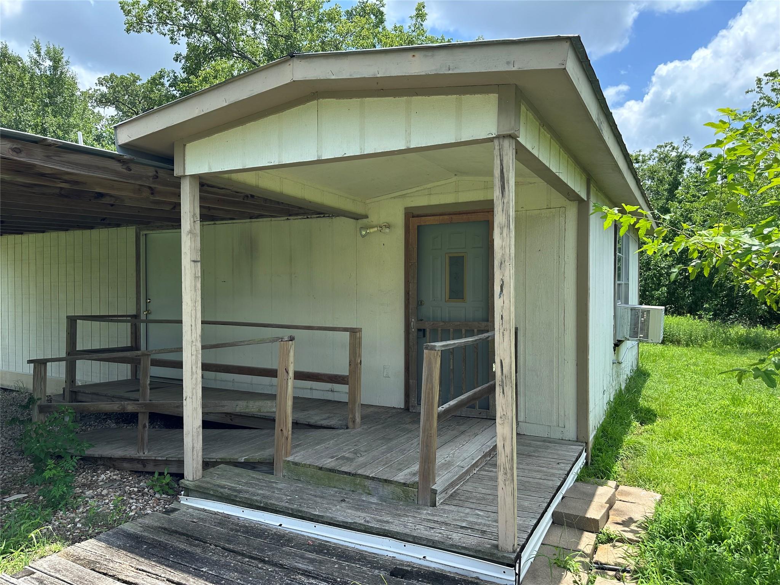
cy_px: 292
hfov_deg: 71.6
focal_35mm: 24
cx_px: 390
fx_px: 541
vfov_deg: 56.8
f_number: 1.78
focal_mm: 6.86
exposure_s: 1/1613
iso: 80
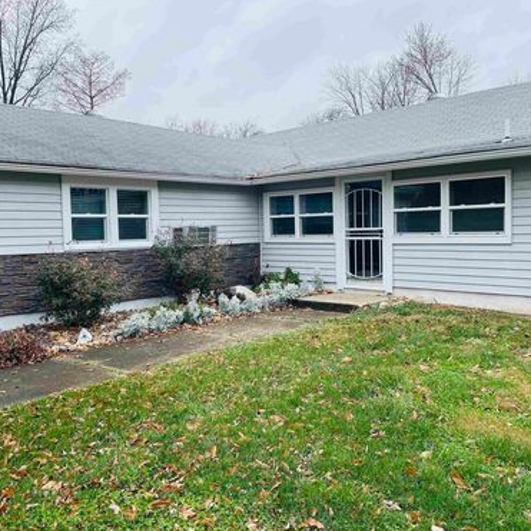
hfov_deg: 52.5
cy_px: 266
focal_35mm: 31
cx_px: 263
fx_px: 538
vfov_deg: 52.5
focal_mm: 4.2
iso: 32
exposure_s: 1/682
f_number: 1.6
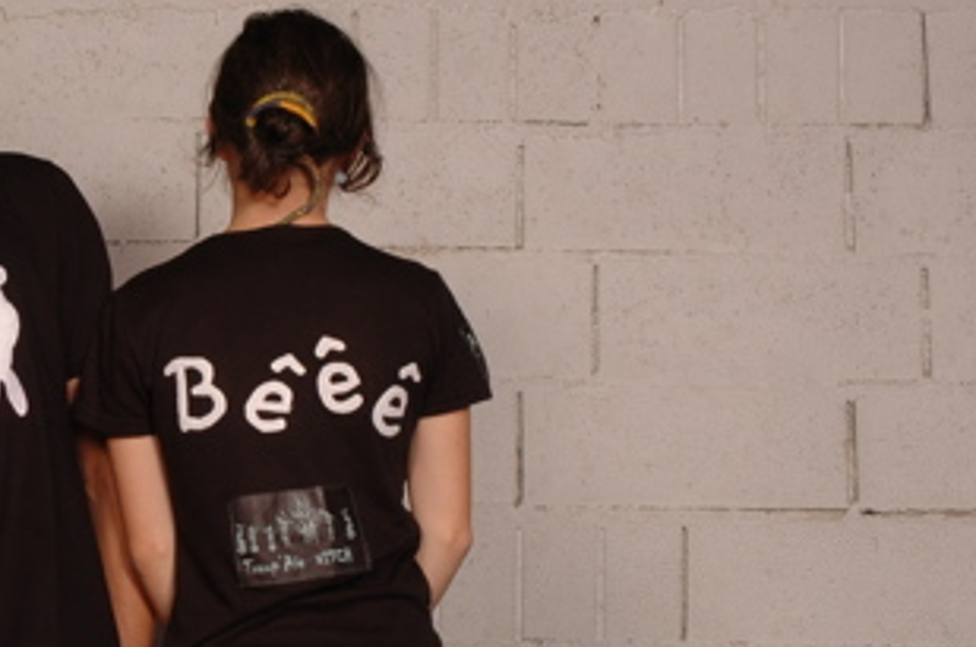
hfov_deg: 22.2
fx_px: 2437
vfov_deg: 15.1
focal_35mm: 90
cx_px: 123
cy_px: 368
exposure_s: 1/125
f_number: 11
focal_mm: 29
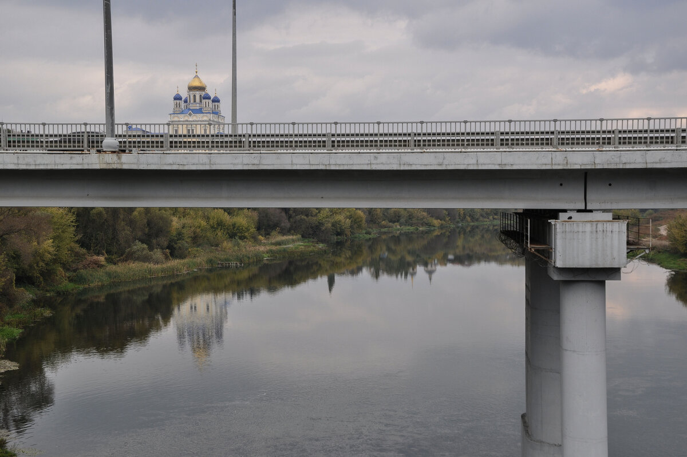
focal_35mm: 51
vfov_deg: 26.4
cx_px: 344
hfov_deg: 38.9
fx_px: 972
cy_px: 228
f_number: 8
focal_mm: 34
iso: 200
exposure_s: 1/250
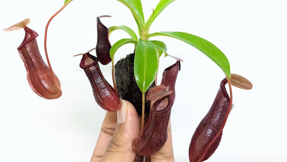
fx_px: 244
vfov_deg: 36.3
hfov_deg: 61.0
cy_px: 54
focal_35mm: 32
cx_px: 142
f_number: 2.2
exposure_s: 1/17
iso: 250
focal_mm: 4.15
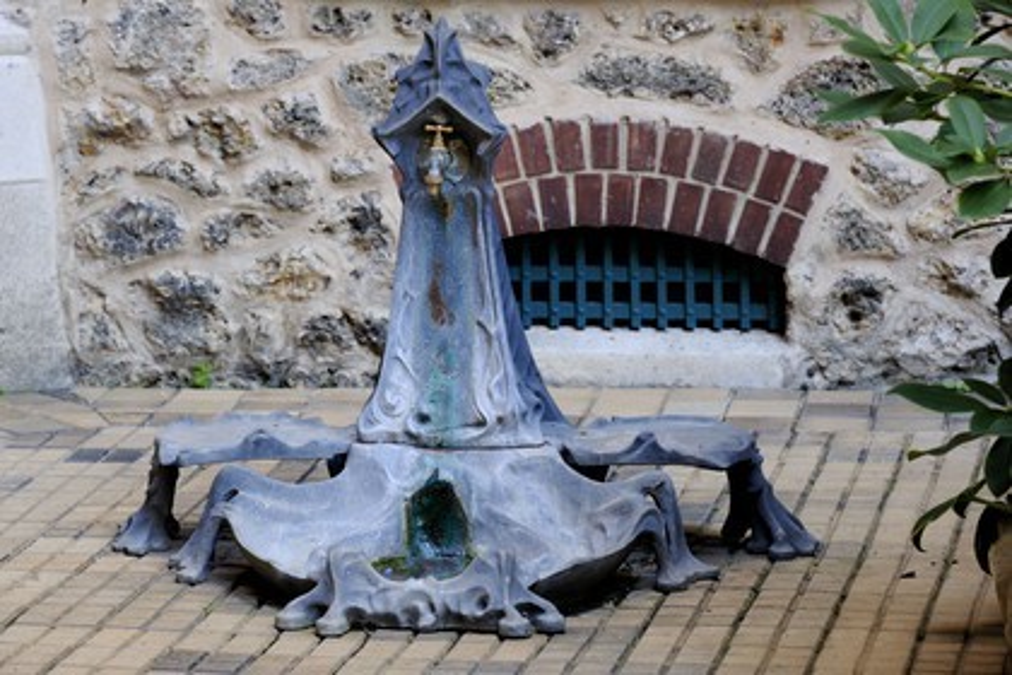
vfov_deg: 8.9
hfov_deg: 13.2
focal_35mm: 155
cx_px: 506
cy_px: 338
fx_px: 4357
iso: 400
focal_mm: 155
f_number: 5.6
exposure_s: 1/25
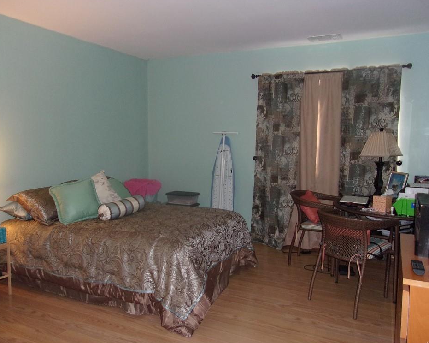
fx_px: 368
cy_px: 172
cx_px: 215
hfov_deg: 60.5
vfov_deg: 49.9
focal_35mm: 29
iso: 250
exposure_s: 1/34
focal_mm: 4.9
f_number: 3
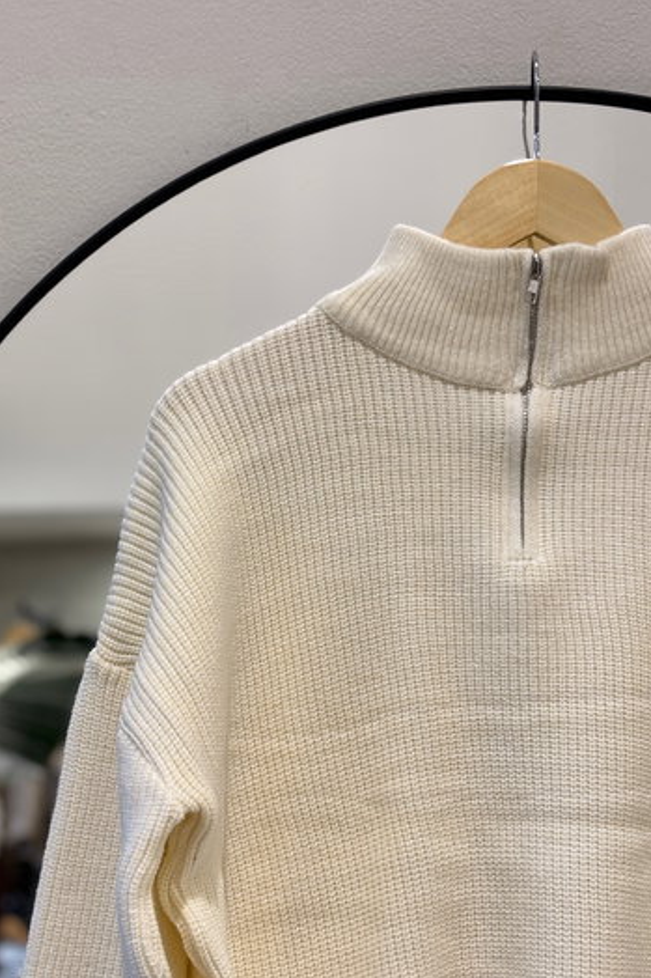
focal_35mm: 55
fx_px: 1493
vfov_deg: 36.3
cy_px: 494
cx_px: 310
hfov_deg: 24.6
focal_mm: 5.96
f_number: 1.6
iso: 100
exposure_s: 1/50
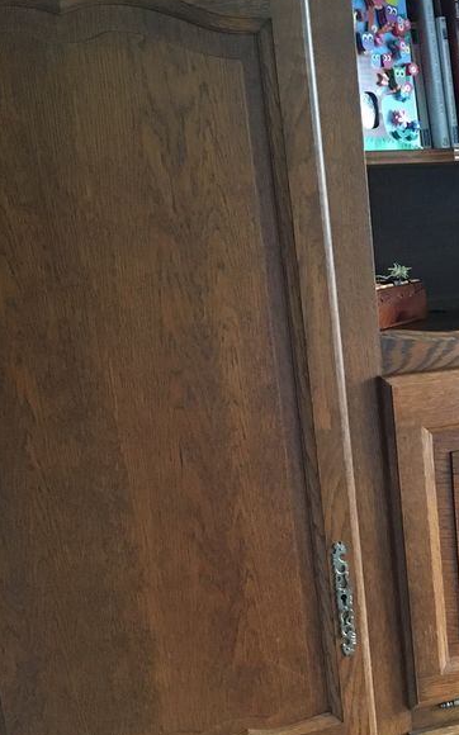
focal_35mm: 53
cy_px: 474
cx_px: 472
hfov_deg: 23.3
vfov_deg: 37.9
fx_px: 1062
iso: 320
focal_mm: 4.15
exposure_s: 1/17
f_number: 2.2
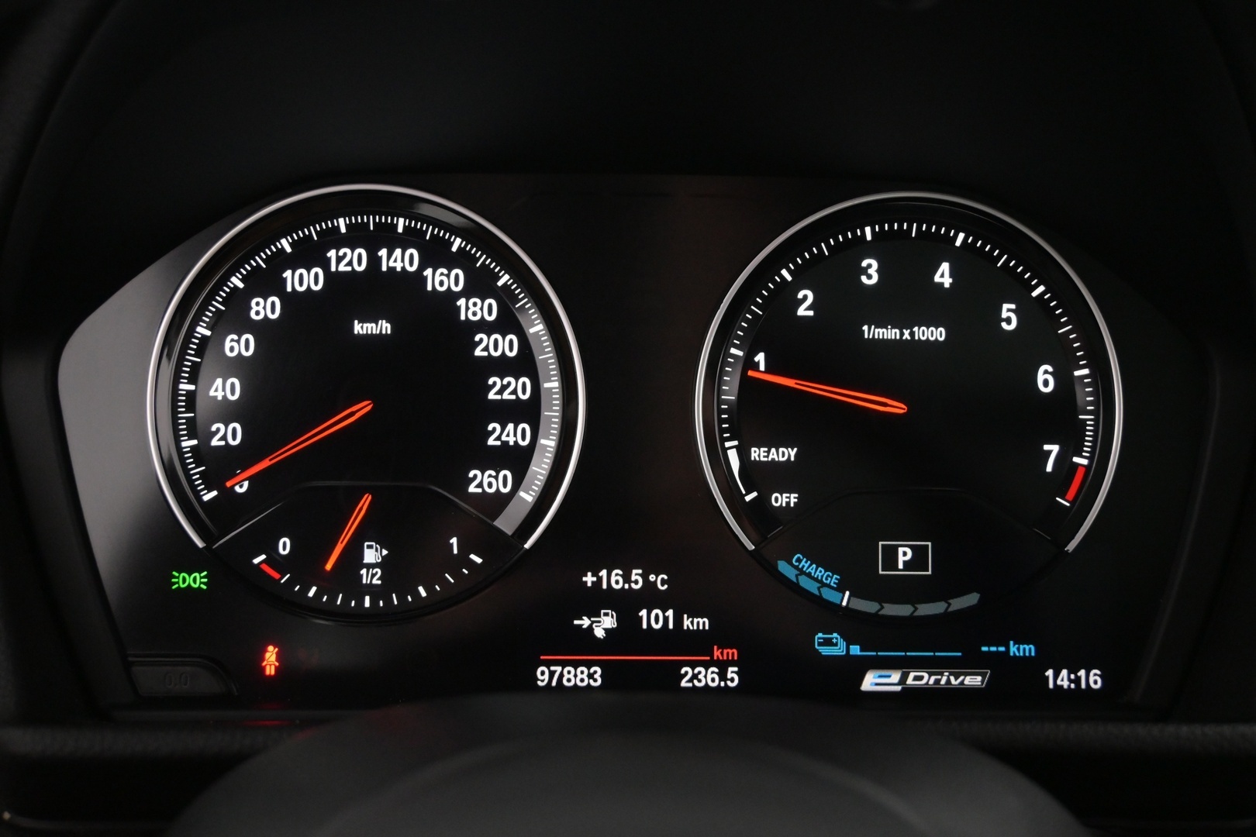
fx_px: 1518
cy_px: 418
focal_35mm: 44
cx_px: 628
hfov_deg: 45.0
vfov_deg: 30.8
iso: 2800
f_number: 4.8
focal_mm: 29
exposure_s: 1/50
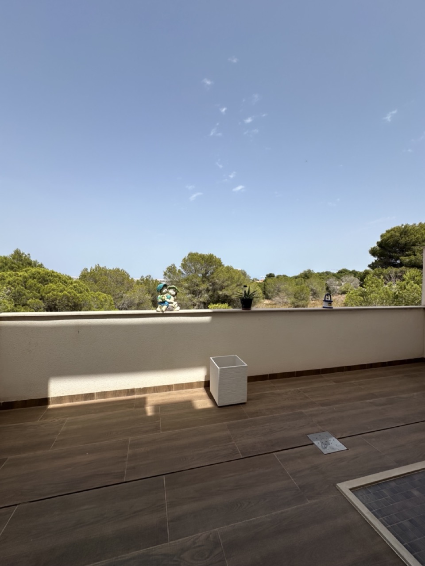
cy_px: 283
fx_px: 229
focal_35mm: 14
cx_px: 212
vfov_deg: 102.1
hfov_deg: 85.7
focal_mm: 2.22
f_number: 2.2
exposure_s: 1/2304
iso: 50
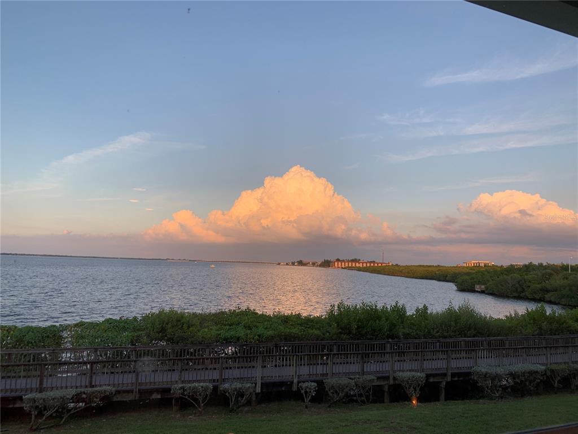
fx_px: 434
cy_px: 217
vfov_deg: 53.1
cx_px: 289
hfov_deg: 67.3
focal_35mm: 26
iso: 25
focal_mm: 4.25
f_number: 1.8
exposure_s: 1/286
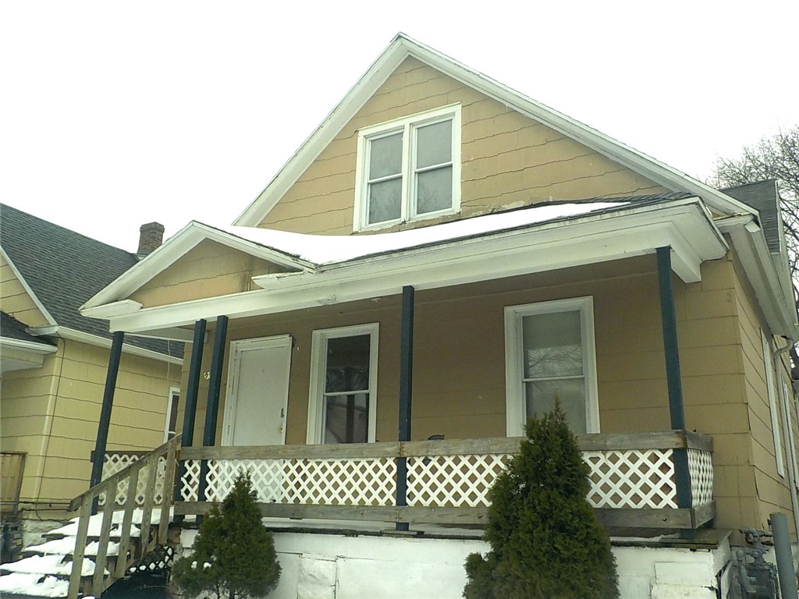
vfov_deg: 46.8
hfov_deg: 60.0
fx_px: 692
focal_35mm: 30
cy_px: 300
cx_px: 400
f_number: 3.3
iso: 125
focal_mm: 4.1
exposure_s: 1/1000
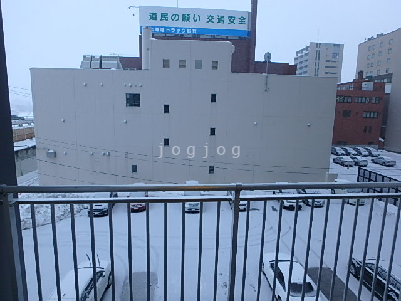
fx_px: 243
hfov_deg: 79.0
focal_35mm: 21
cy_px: 150
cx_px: 200
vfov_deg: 63.4
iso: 125
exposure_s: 1/80
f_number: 3.5
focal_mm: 3.7
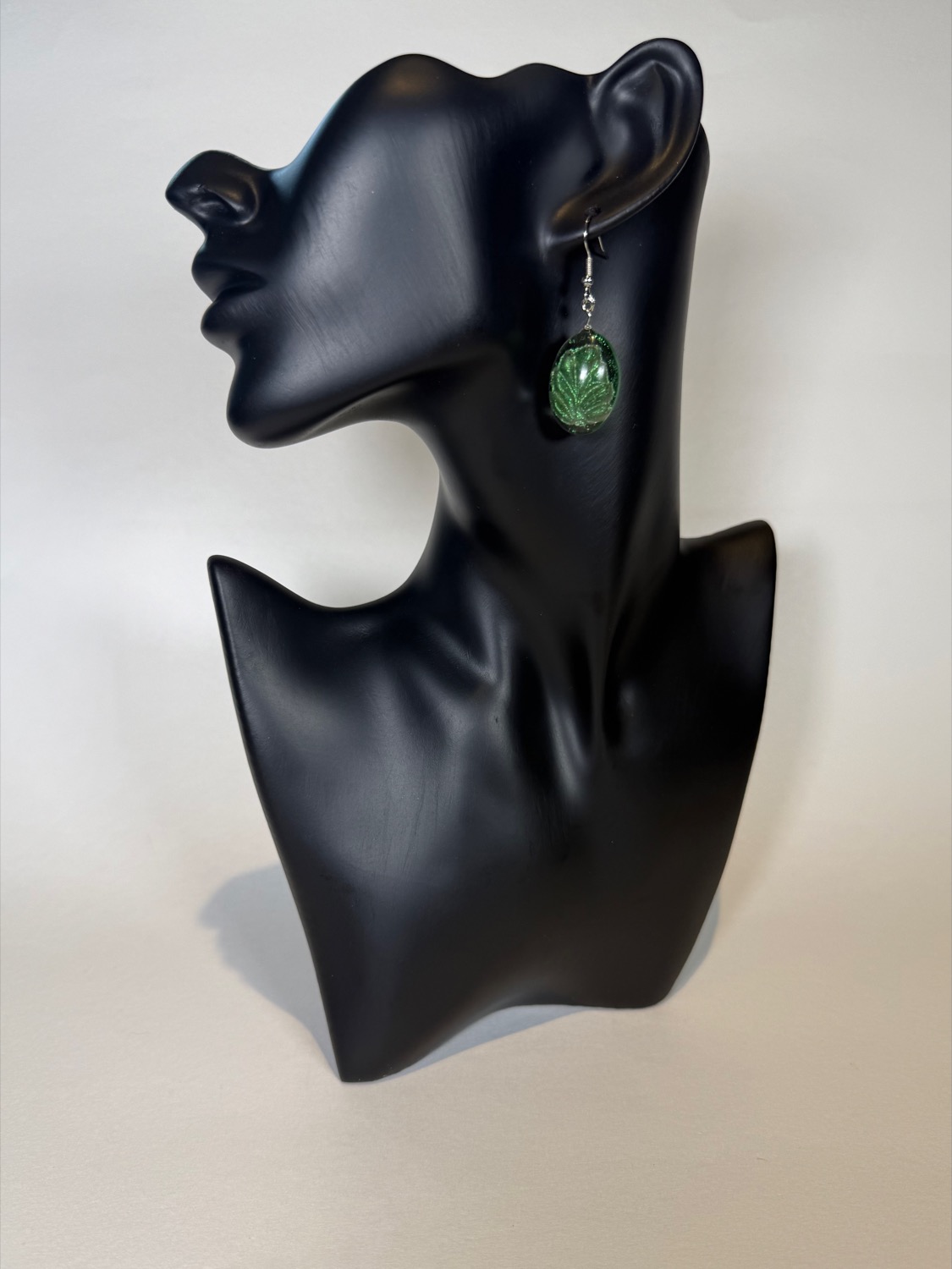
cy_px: 634
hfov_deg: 56.8
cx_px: 476
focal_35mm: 24
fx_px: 880
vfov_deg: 71.6
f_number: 1.78
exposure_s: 1/120
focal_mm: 6.76
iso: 64
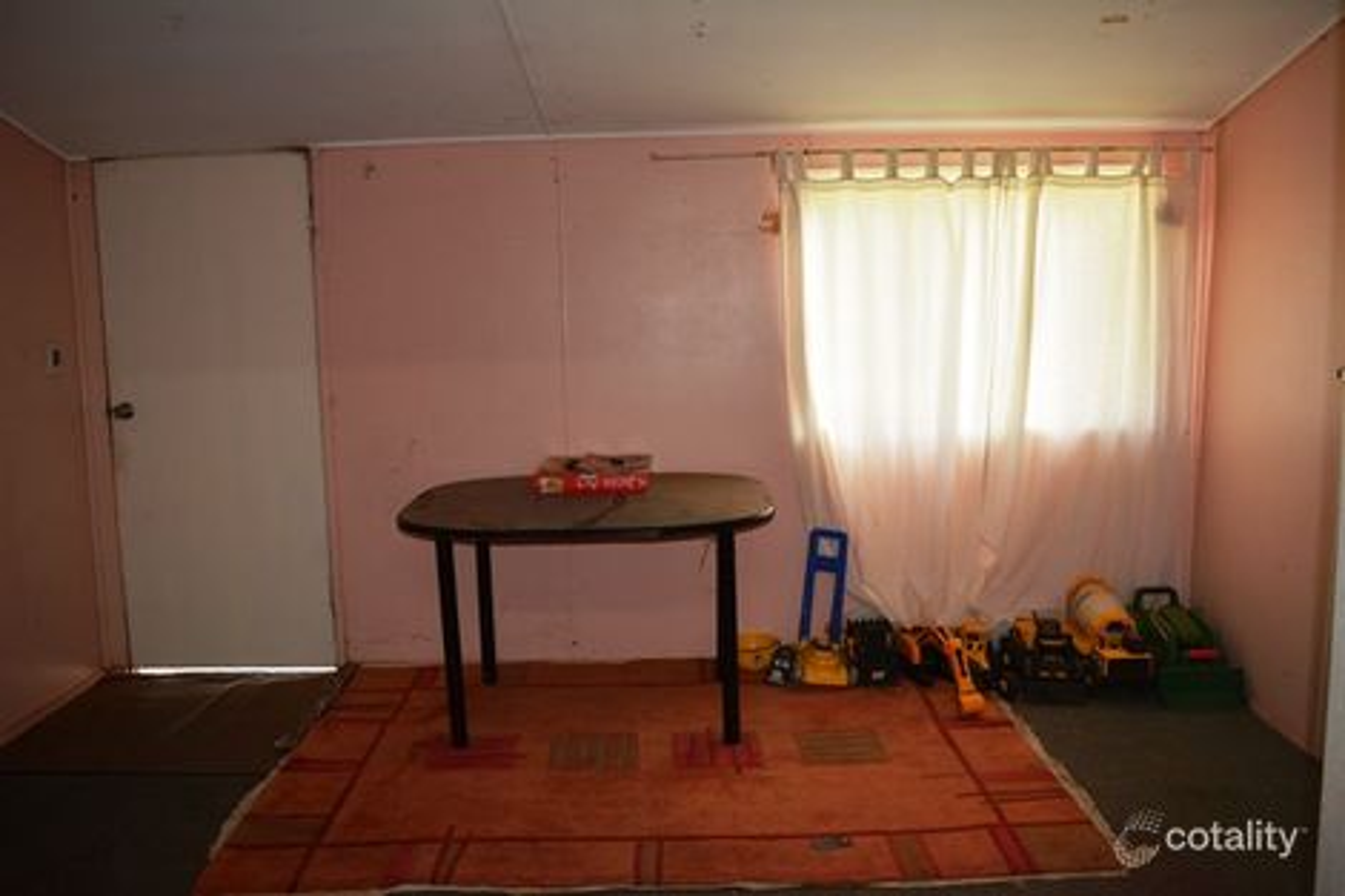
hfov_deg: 61.9
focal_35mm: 30
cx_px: 672
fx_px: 1120
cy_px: 448
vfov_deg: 43.6
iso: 400
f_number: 3.5
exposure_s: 1/125
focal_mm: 20
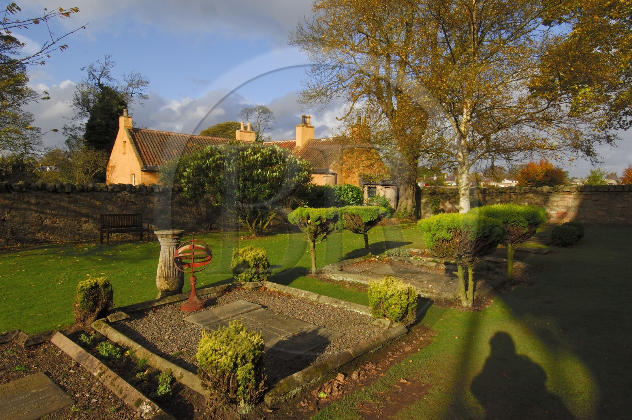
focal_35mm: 21
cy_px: 210
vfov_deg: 59.4
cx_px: 316
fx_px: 368
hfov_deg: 81.3
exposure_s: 1/80
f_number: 14
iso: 100
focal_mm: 14
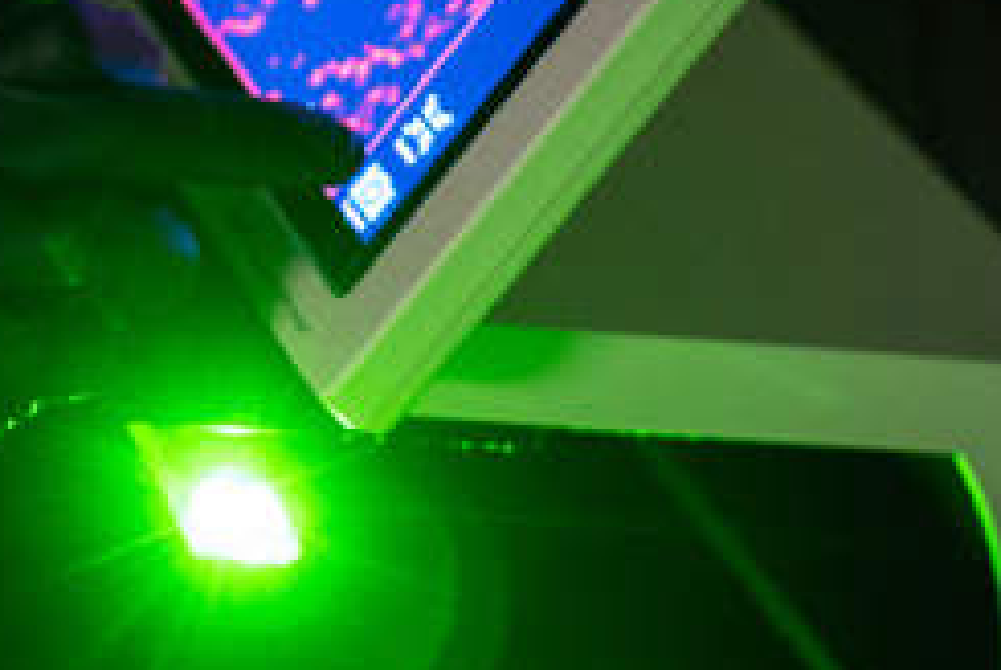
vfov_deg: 8.9
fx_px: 4064
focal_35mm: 146
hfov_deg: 13.2
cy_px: -660
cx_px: -552
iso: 1000
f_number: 1.4
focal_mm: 35
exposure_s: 1/60
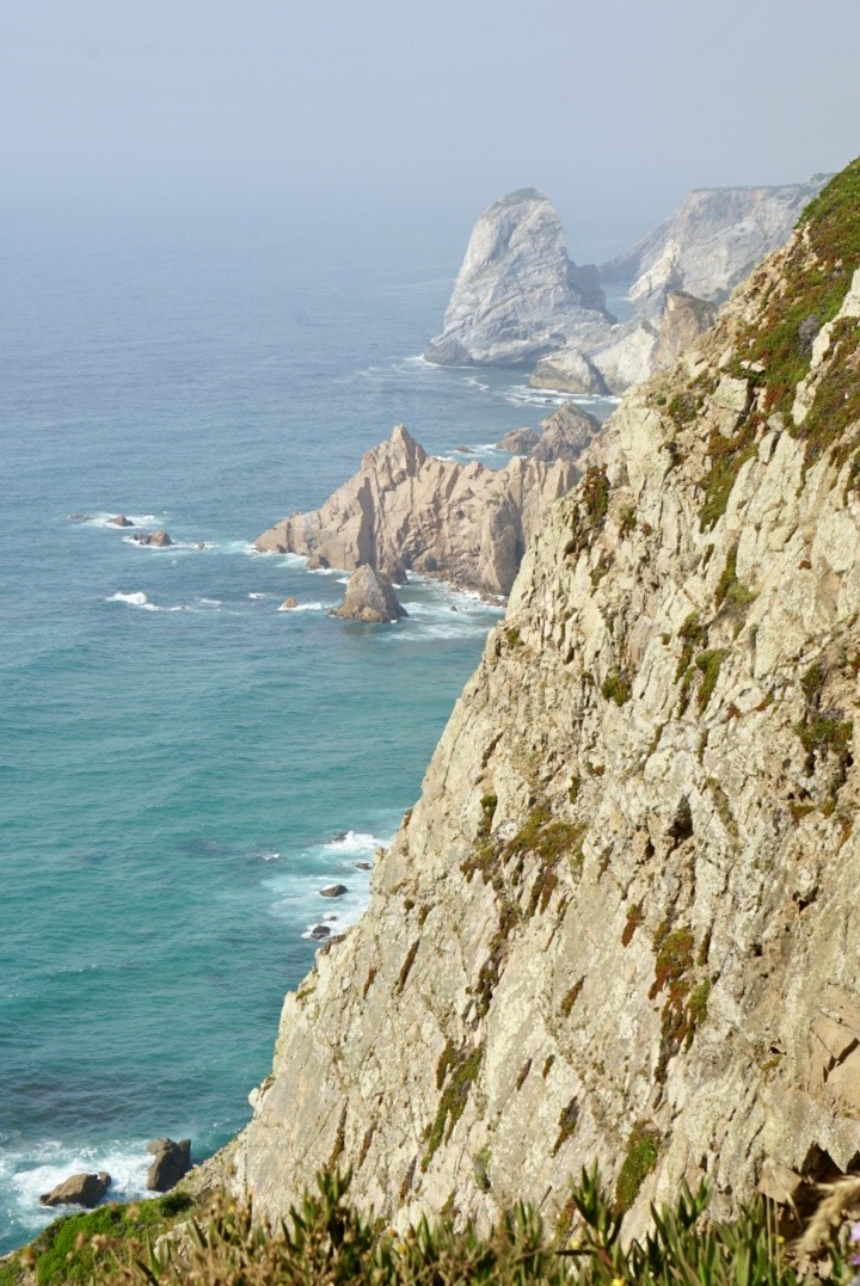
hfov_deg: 18.2
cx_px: 301
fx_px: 2682
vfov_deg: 27.0
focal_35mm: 75
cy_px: 634
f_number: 11
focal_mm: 50
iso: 100
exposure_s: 1/160
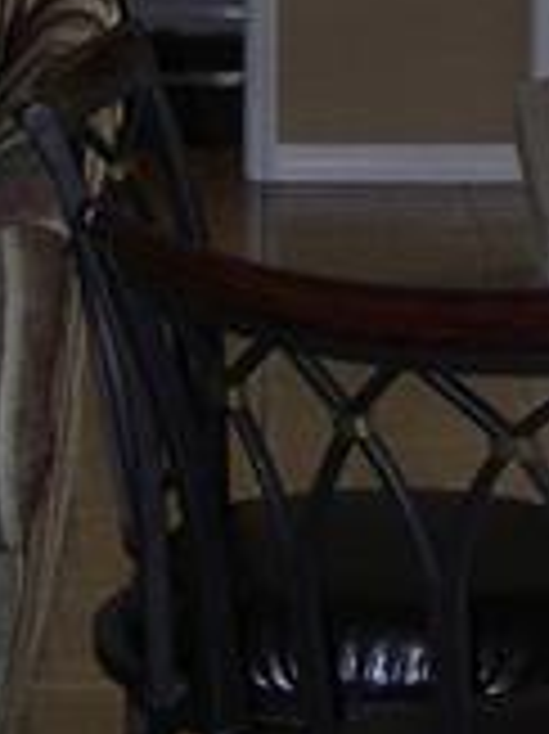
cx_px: 585
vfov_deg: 10.7
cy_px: -324
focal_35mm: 179
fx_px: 3790
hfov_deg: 8.2
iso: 140
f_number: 2.8
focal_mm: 8
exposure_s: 1/60
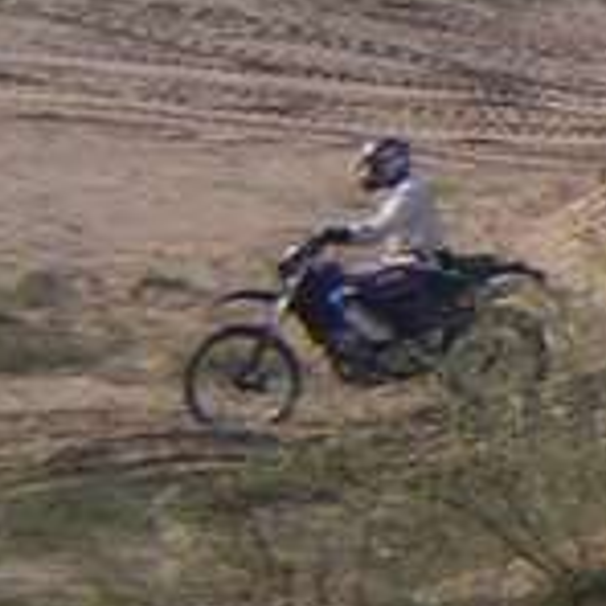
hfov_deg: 2.8
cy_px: 8
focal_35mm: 620
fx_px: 12280
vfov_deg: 2.8
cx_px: 1867
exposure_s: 1/500
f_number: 3.9
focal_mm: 16
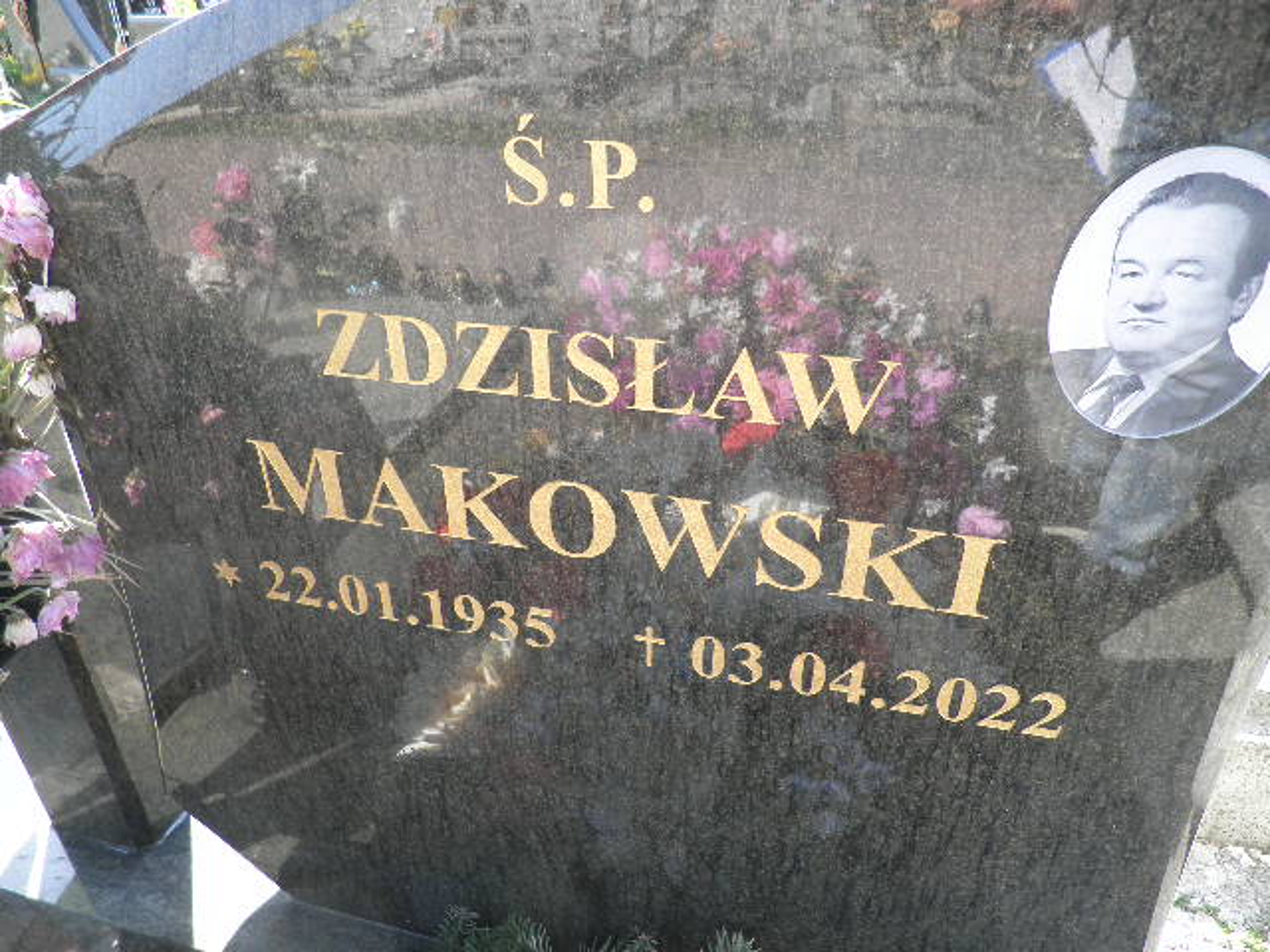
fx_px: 881
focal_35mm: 24
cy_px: 476
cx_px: 635
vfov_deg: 56.8
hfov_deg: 71.6
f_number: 3.3
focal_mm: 4.3
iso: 64
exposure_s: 1/100
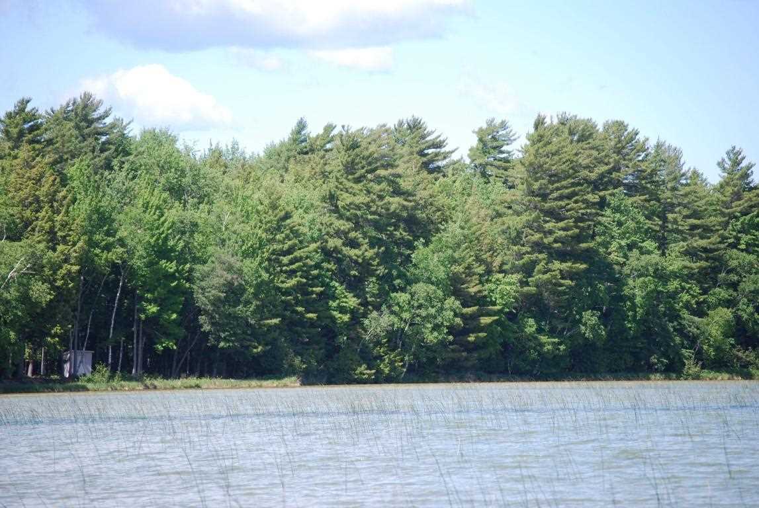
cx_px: 380
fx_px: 3800
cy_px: 254
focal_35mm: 180
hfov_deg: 11.4
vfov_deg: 7.7
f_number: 5
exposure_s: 1/400
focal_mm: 120
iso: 200
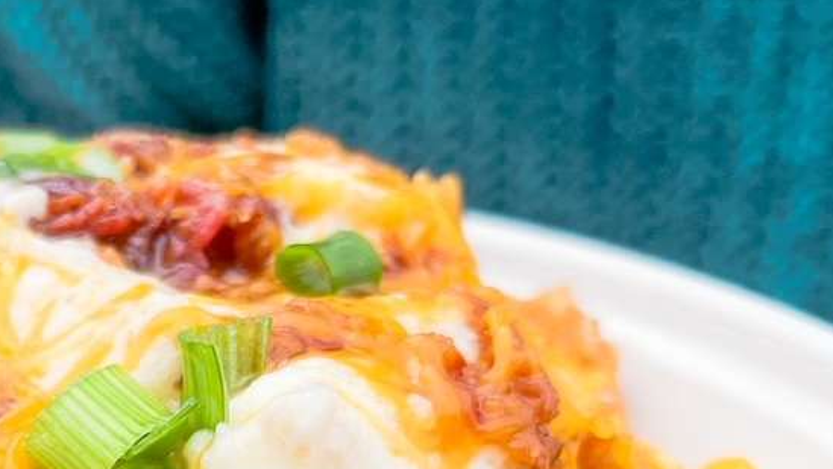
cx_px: 67
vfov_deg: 17.2
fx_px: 1458
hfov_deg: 30.3
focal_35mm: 66
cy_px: 603
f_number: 1.6
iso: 50
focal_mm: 5.1
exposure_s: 1/720
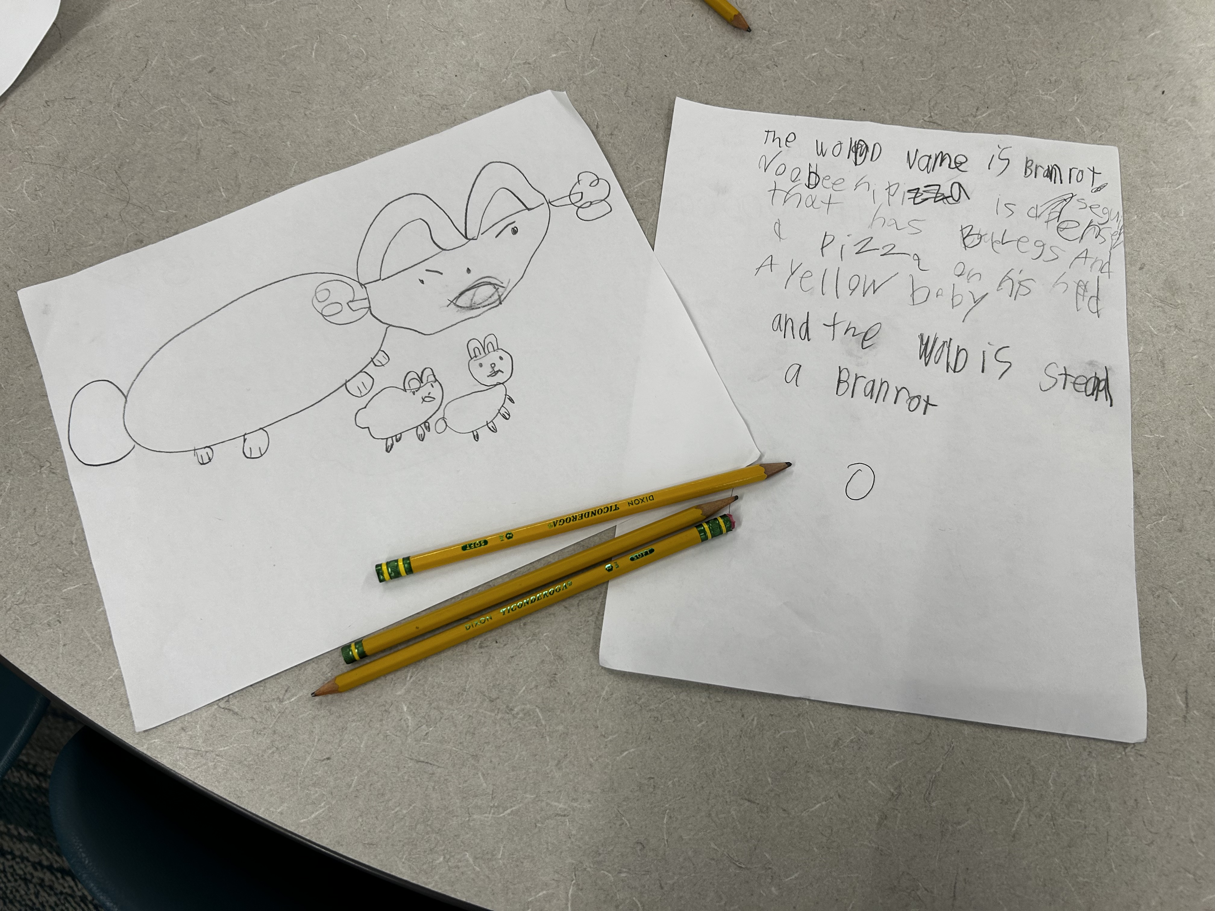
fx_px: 913
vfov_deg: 53.1
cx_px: 608
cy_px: 456
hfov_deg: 67.3
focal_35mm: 26
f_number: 1.5
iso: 64
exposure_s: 1/120
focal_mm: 5.7
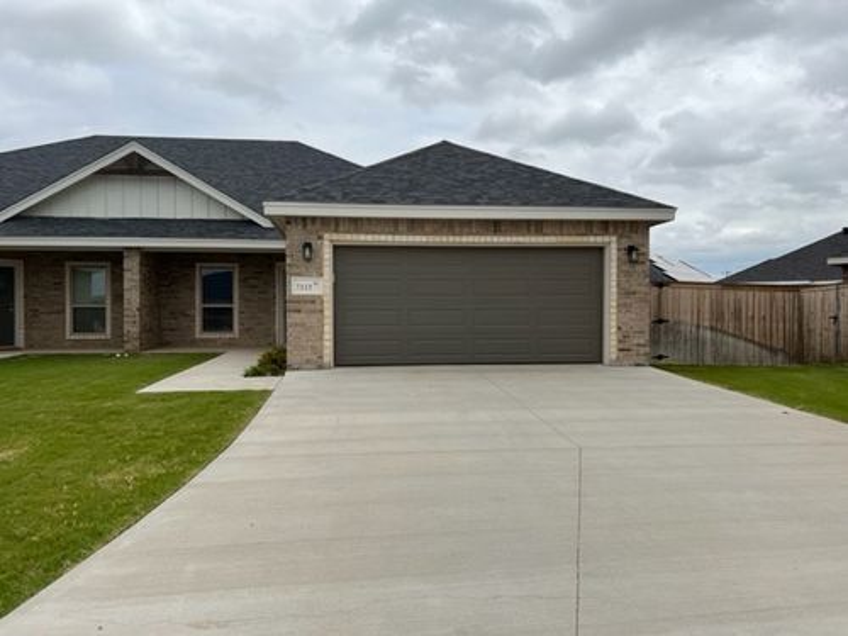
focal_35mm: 26
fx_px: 637
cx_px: 424
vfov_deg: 53.1
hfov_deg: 67.3
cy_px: 318
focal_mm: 5.7
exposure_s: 1/5587
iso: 50
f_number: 1.5
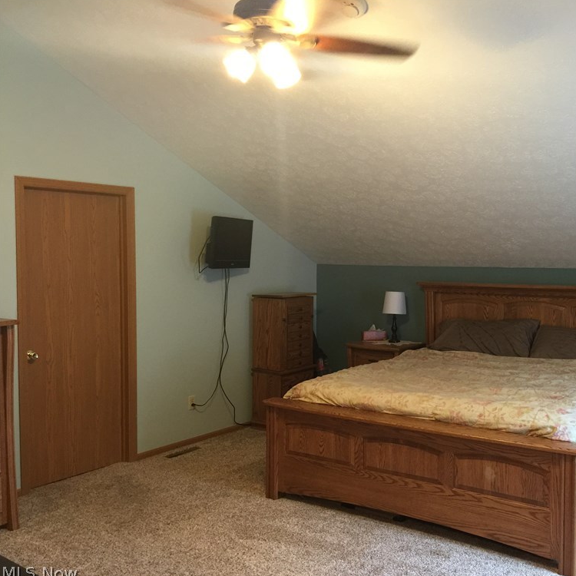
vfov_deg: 47.2
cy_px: 291
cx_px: 391
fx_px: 659
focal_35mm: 35
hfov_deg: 46.4
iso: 100
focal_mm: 4.15
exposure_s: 1/10
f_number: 2.2
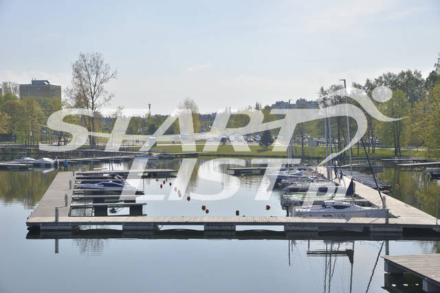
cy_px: 146
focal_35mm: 55
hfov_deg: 36.2
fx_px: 672
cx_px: 220
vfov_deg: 24.6
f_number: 8
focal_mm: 55
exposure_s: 1/1250
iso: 200
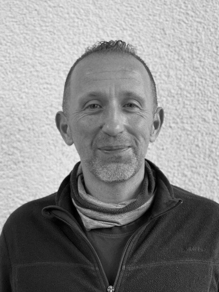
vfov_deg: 36.8
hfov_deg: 28.0
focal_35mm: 52
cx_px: 110
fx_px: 439
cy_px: 146
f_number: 2
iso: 160
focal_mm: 6
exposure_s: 1/33
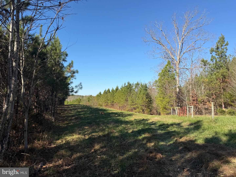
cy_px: 88
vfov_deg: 56.8
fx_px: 164
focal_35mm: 24
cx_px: 118
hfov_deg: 71.6
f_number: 1.78
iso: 80
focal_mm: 6.76
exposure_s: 1/3425
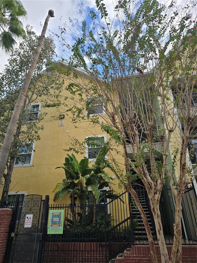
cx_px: 98
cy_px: 132
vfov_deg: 73.9
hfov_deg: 58.9
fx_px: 175
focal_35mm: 23
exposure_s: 1/452
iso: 12
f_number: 1.7
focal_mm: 6.3
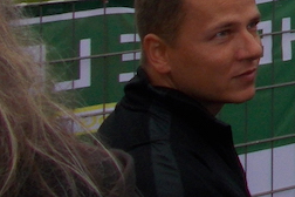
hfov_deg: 13.4
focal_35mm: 129
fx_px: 1057
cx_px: 611
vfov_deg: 9.9
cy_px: -196
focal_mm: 4.6
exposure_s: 1/125
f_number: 8
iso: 80
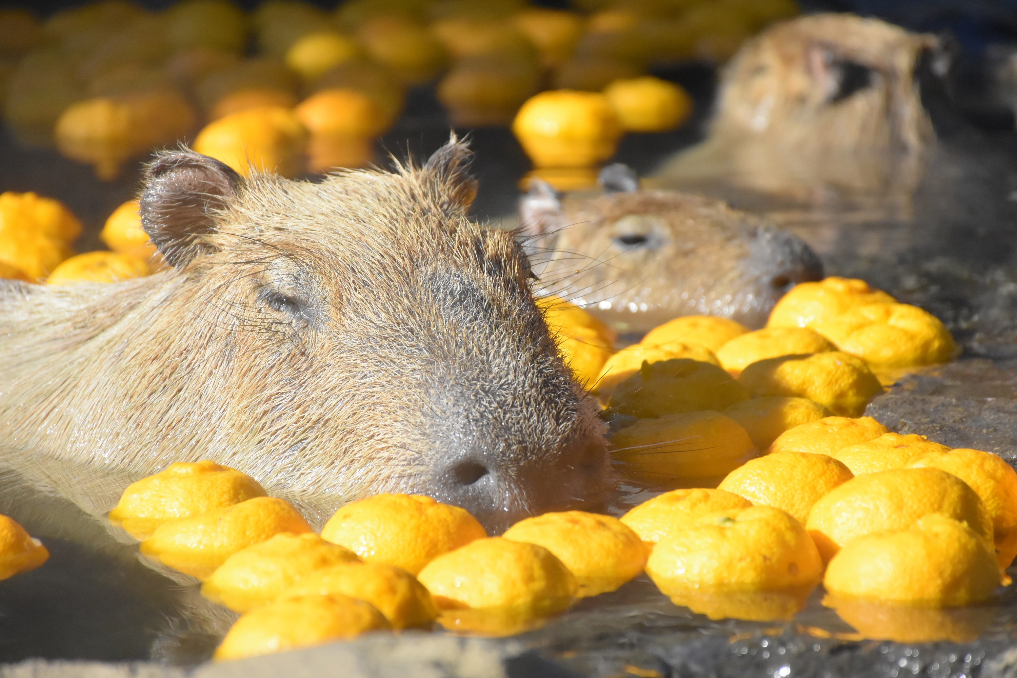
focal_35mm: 210
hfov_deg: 9.8
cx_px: 508
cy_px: 339
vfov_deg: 6.5
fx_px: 5932
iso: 3200
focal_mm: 140
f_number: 5.6
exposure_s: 1/8000
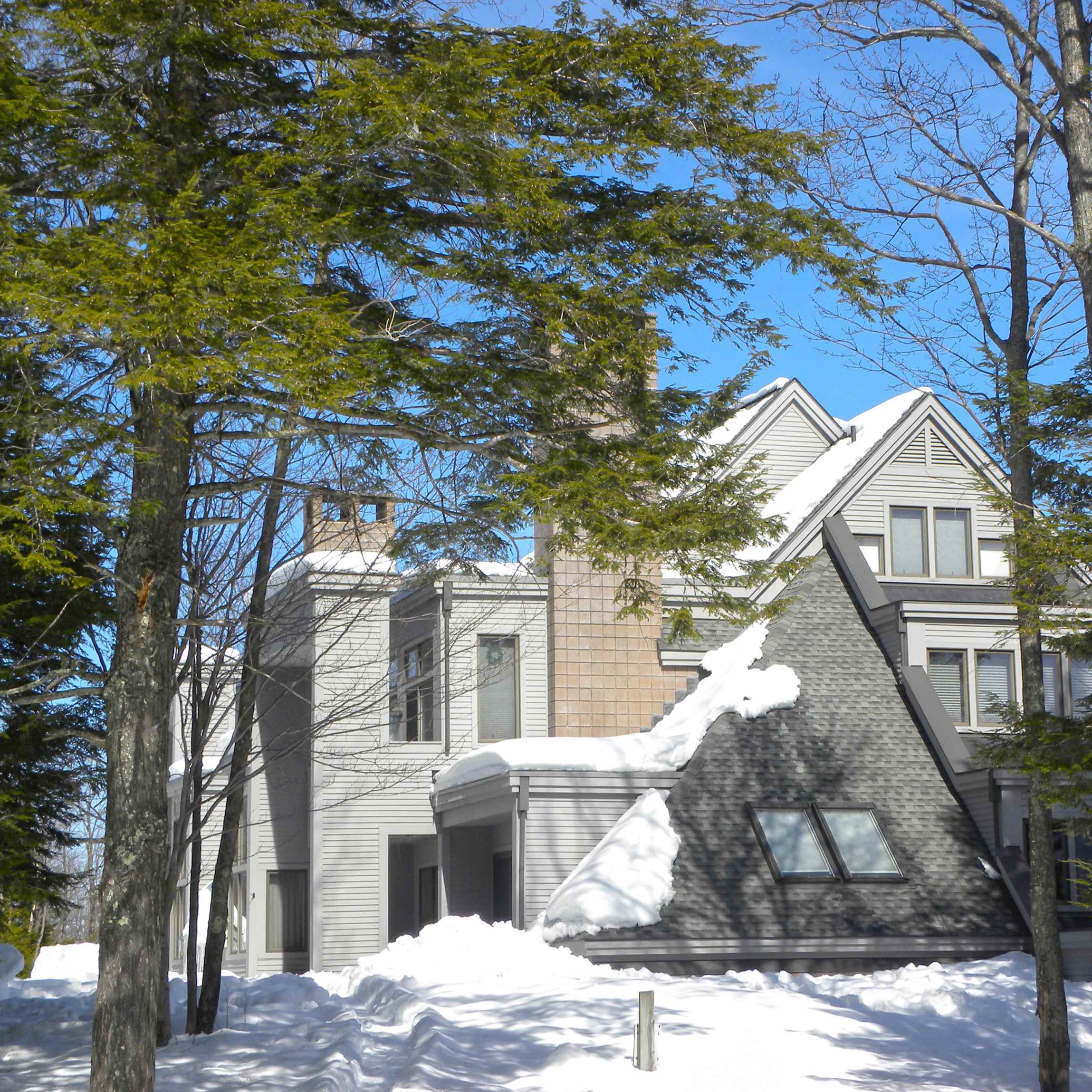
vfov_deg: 22.2
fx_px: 2784
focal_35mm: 78
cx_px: 663
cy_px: 546
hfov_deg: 22.2
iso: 64
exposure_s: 1/274
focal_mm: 11.8
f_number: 6.3
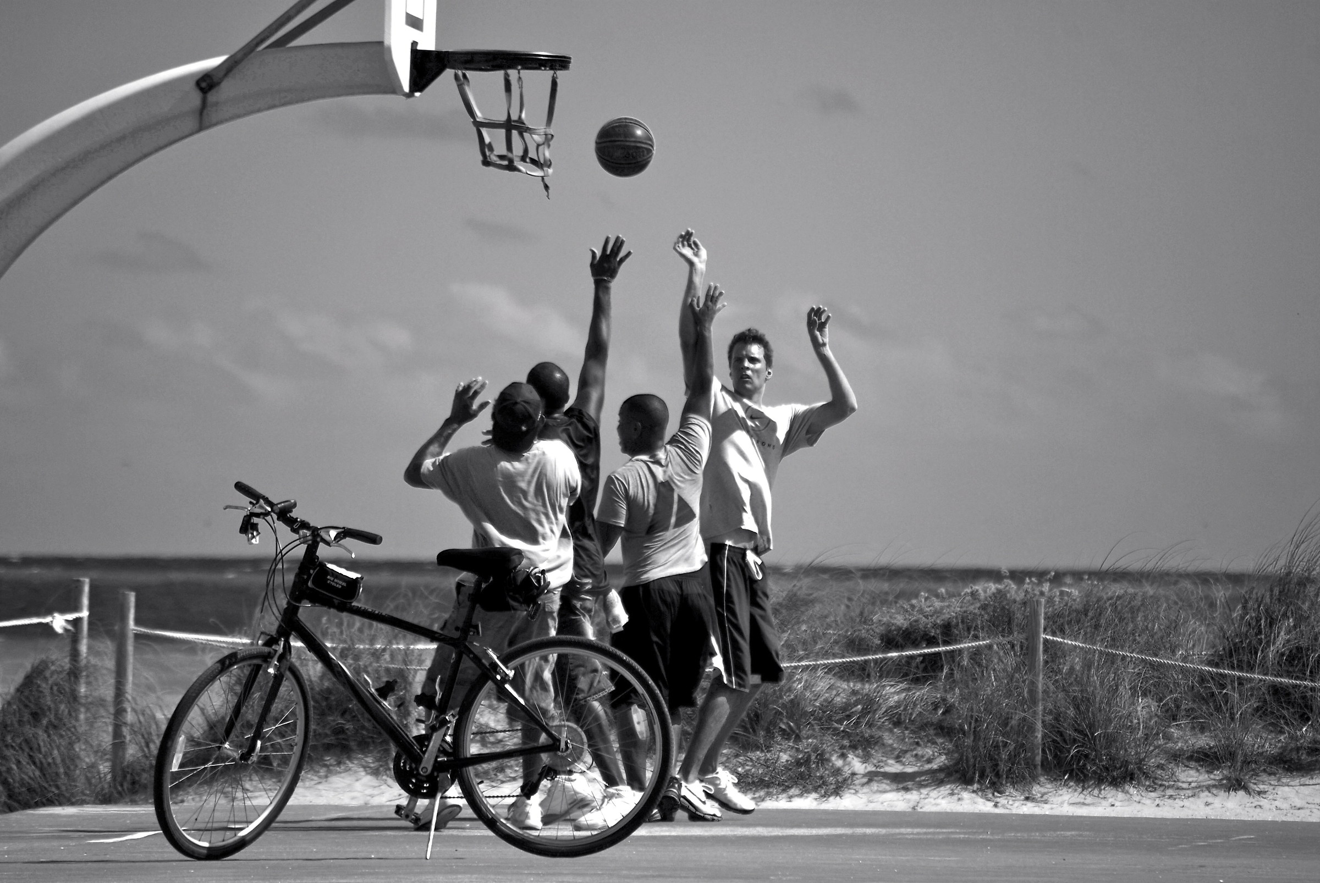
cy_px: 442
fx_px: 11012
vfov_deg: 4.6
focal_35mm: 300
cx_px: 660
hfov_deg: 6.9
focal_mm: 200
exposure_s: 1/1000
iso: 100
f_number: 5.6
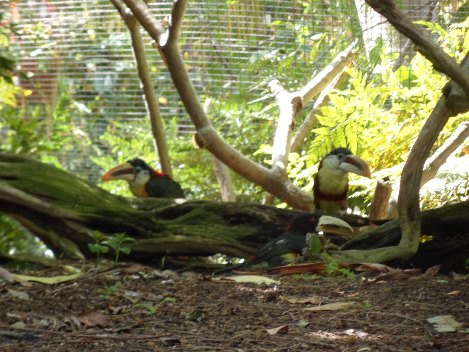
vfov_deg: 5.5
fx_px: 3658
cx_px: 234
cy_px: 176
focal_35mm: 270
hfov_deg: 7.3
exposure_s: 1/60
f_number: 5.9
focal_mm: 46.8
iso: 320
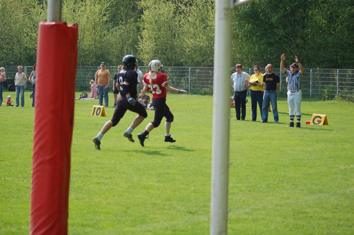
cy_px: 118
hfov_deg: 17.5
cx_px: 177
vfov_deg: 11.7
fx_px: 1148
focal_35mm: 117
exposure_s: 1/1000
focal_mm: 78
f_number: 4
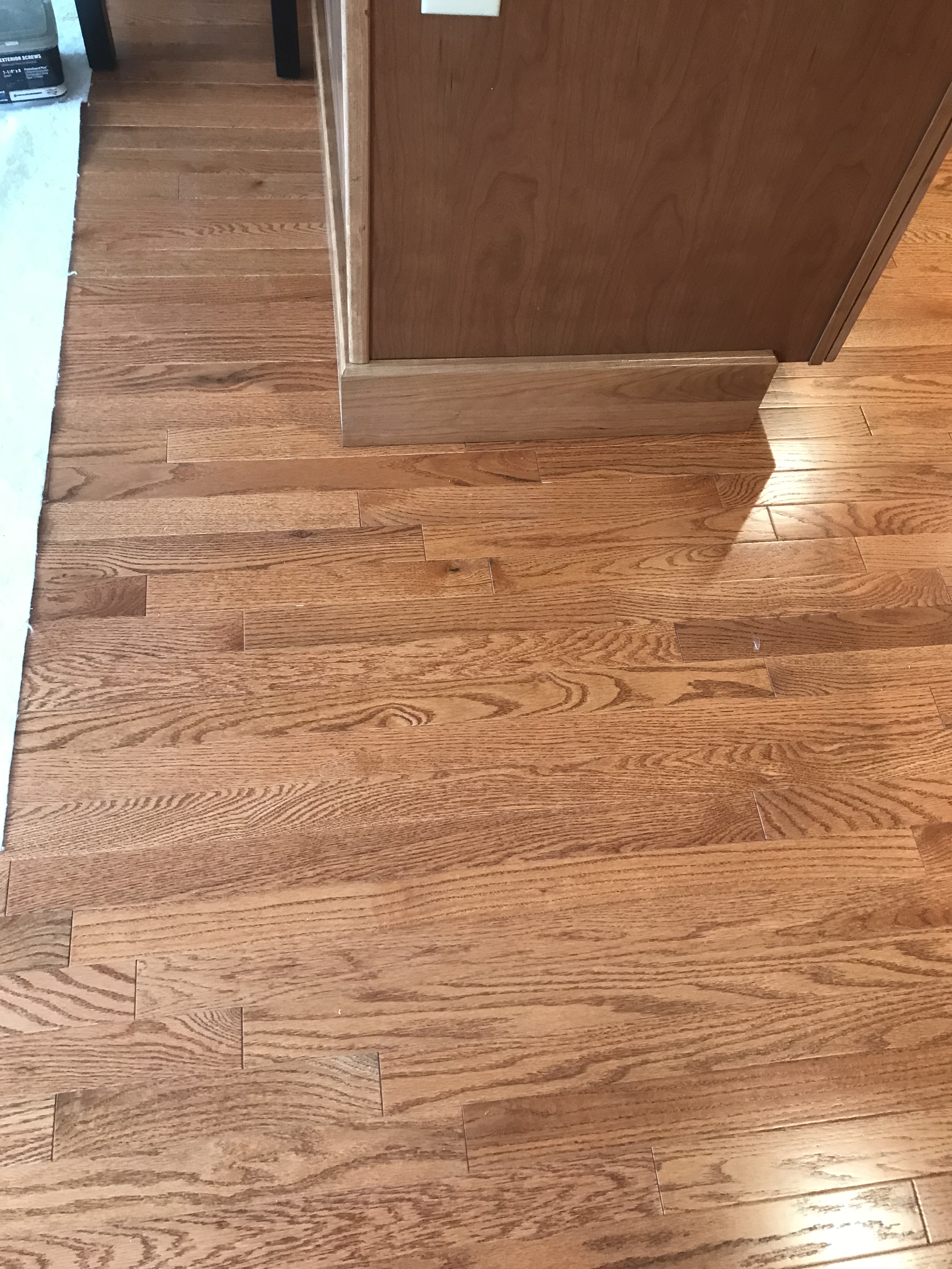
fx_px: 1027
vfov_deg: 63.4
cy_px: 634
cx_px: 476
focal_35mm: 28
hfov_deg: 49.7
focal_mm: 3.99
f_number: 1.8
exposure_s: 1/15
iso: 50
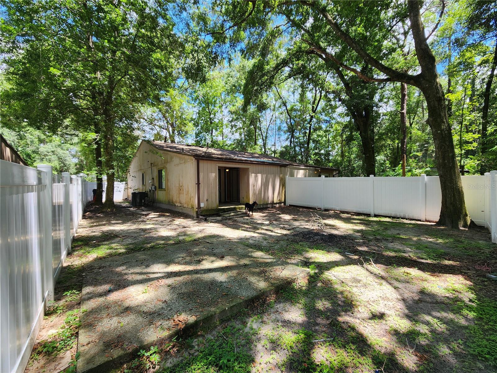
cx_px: 248
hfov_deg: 106.2
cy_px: 186
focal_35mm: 13
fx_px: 187
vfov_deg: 89.9
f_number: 2.2
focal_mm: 2.2
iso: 50
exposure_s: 1/251
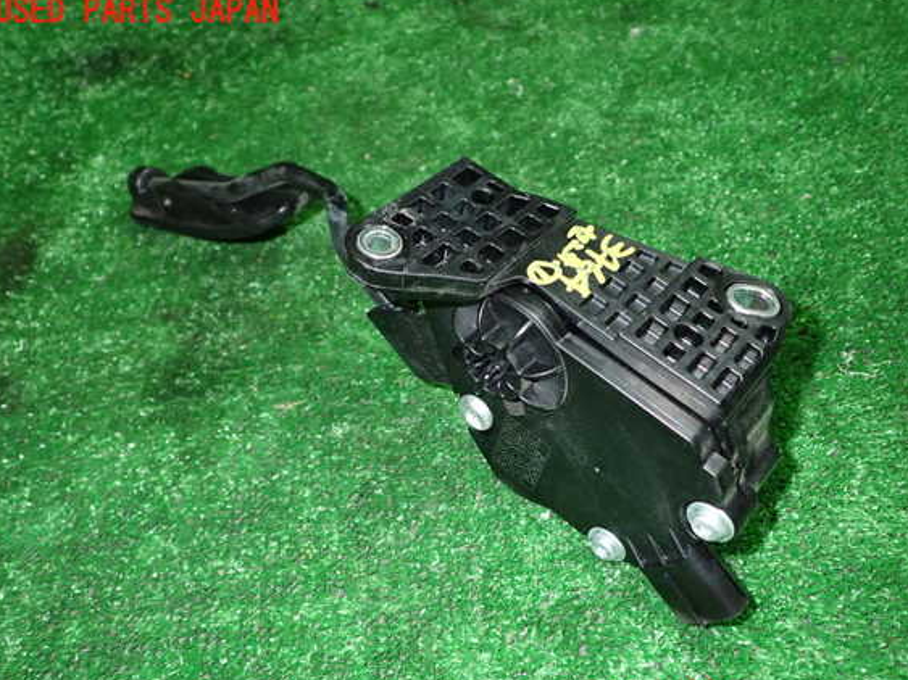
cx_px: 469
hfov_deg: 56.8
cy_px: 355
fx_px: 839
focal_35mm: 32
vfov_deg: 44.1
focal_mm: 5.4
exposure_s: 1/30
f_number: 6.3
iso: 640
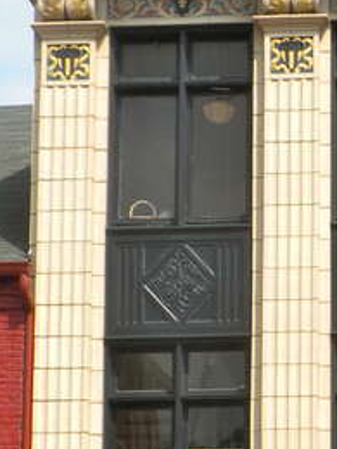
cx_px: 403
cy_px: 418
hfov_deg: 9.2
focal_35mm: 160
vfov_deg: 12.2
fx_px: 2077
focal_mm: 9.1
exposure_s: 1/68.8
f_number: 11
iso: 64
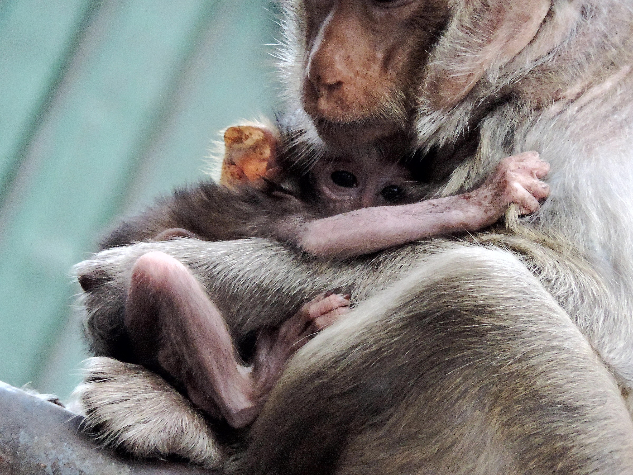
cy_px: 238
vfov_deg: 2.1
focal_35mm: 700
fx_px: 12800
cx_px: 316
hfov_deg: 2.8
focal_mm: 124.8
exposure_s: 1/125
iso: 1600
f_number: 5
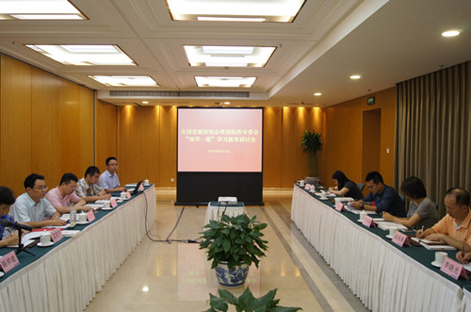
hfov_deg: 62.0
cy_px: 156
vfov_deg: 43.4
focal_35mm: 30
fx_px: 392
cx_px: 236
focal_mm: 20
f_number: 5.6
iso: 1600
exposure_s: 1/80
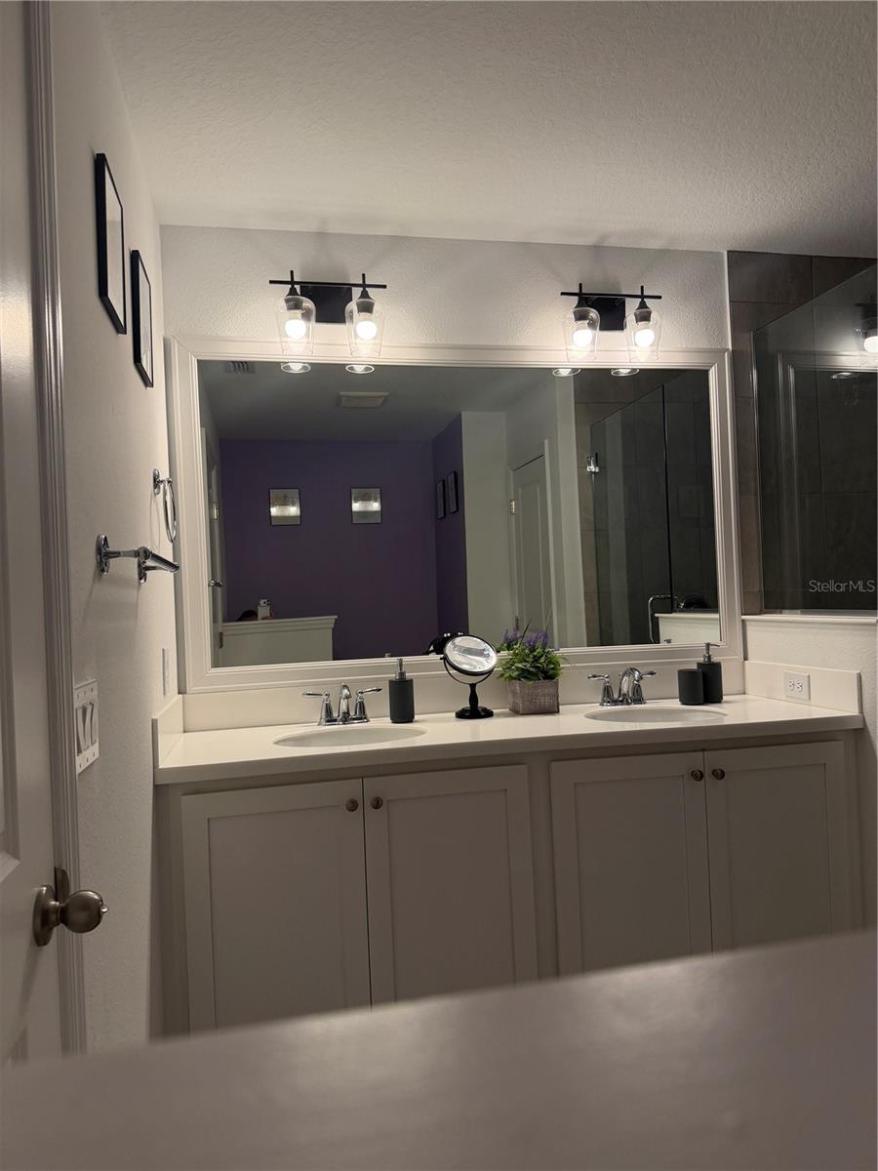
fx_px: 812
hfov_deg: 56.8
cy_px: 586
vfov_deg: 71.6
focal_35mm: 24
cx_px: 439
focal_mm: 6.76
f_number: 1.78
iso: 160
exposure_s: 1/210
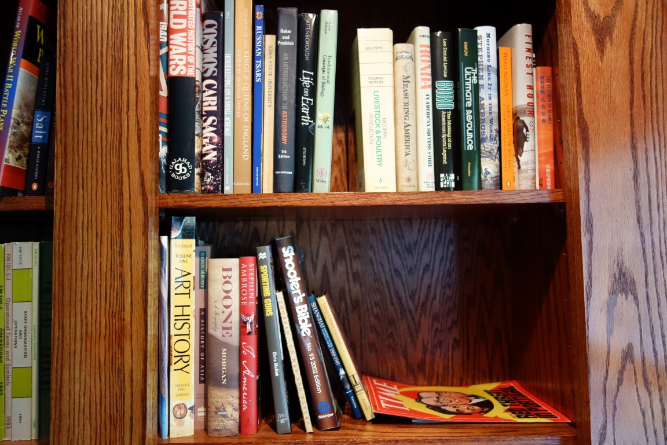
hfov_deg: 65.5
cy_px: 222
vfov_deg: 46.4
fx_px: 519
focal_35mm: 28
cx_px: 334
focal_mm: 10.4
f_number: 1.8
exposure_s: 1/160
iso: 800
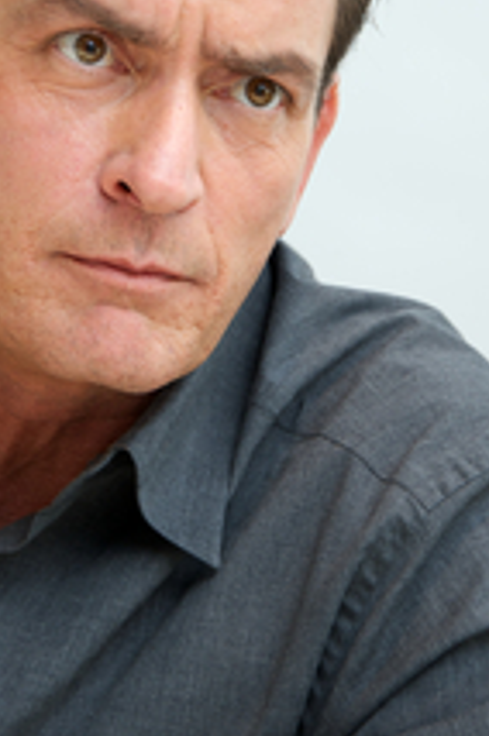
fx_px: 6500
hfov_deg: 4.3
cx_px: 138
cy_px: 127
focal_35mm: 318
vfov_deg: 6.5
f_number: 6.3
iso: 400
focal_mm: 170
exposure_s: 1/60
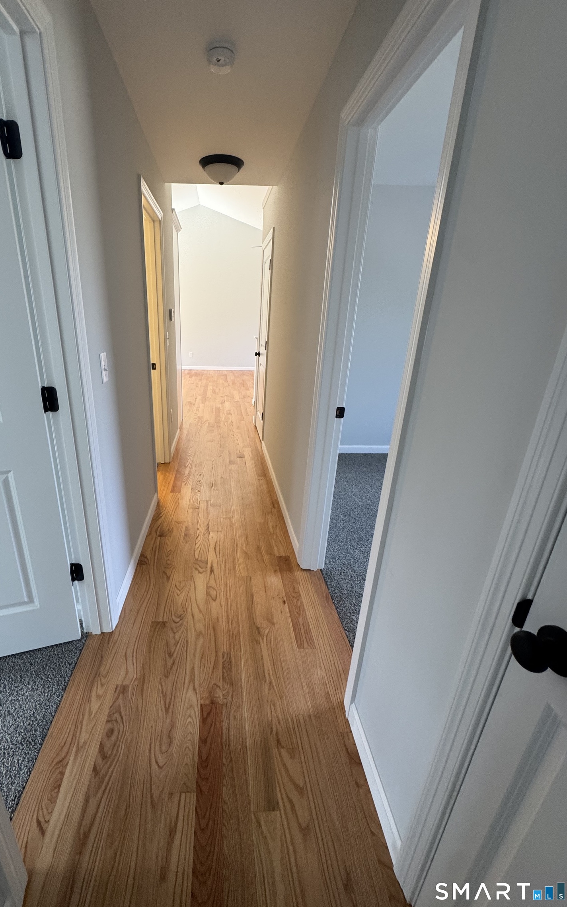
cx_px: 230
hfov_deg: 74.1
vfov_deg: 101.5
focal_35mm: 15
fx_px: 371
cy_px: 451
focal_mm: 2.22
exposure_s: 1/120
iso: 200
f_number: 2.2
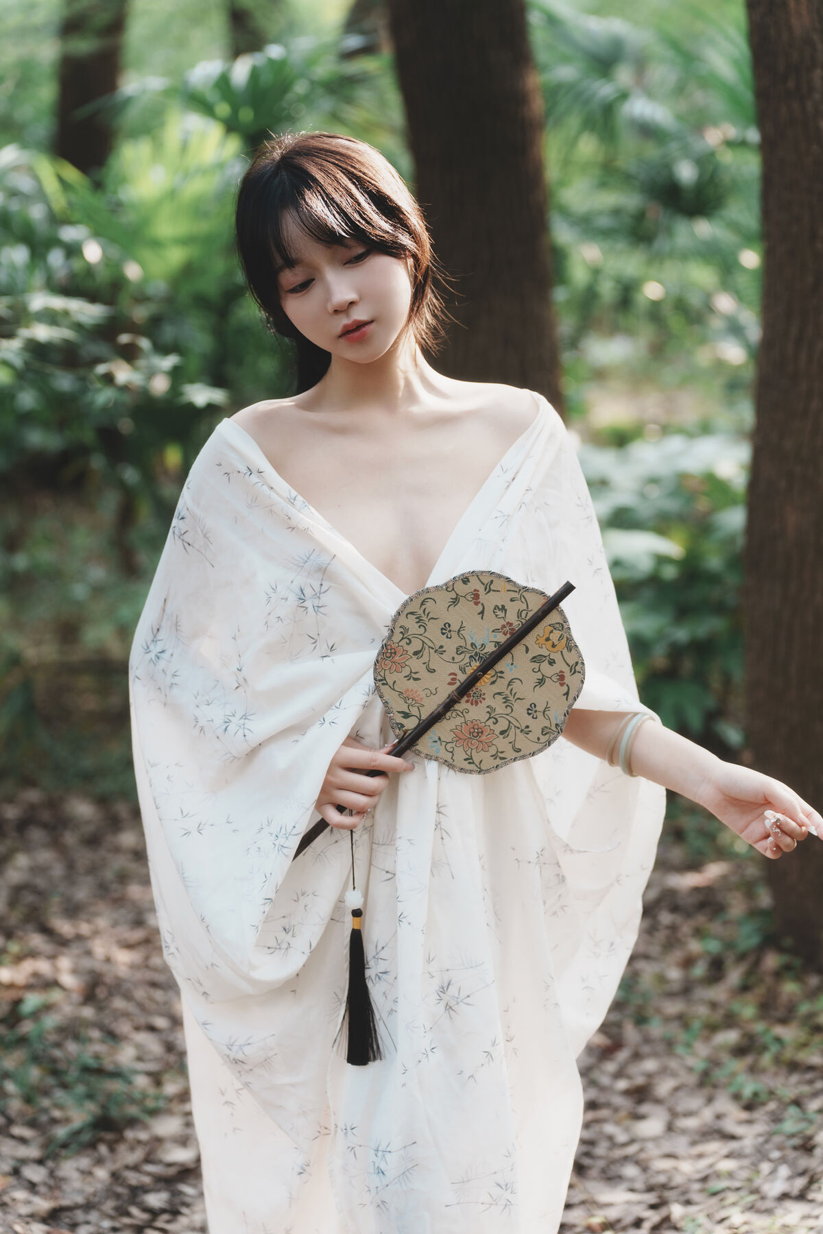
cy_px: 617
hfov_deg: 20.0
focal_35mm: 68
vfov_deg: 29.7
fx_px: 2332
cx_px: 412
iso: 125
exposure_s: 1/320
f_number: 2.5
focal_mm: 68
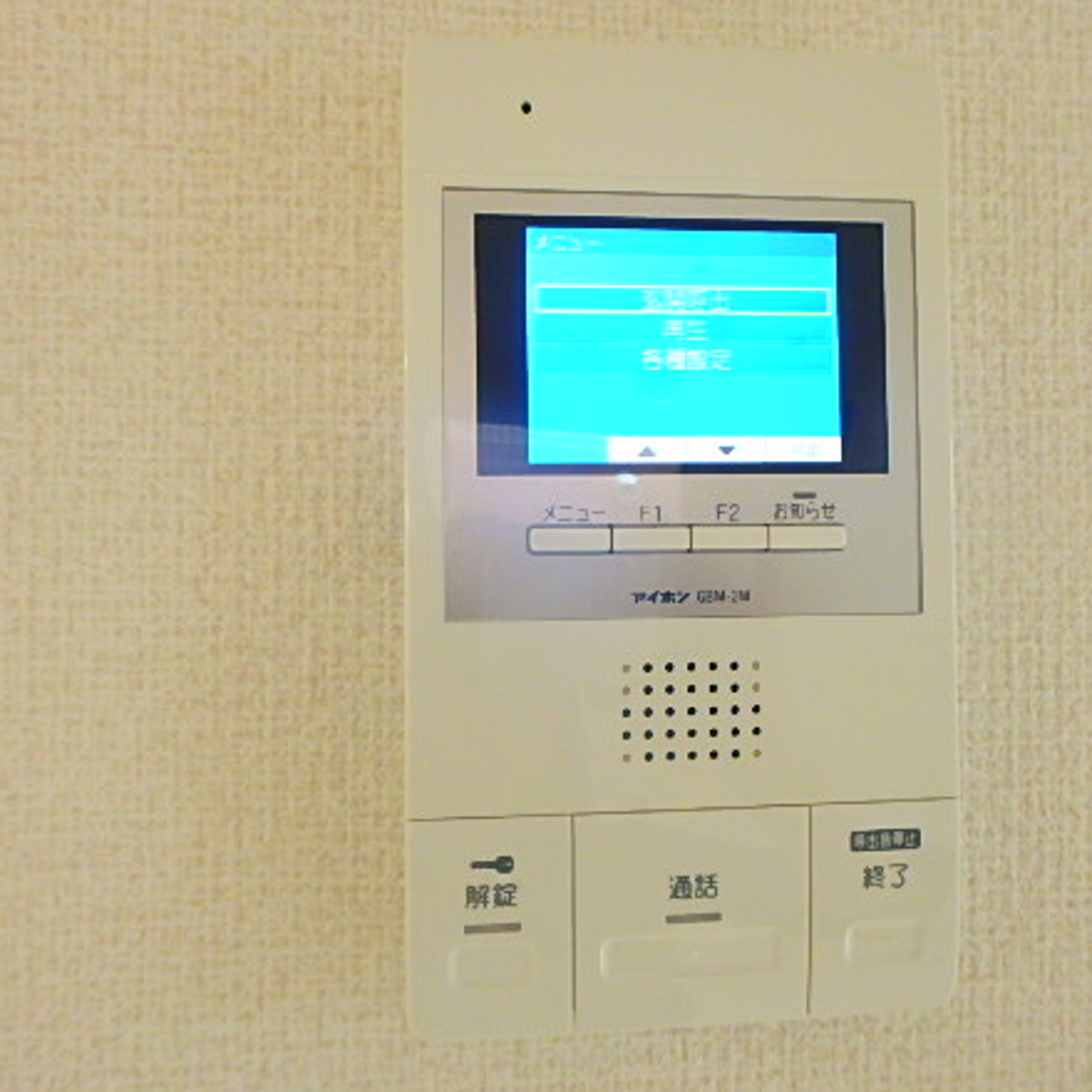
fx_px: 964
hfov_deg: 58.7
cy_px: 548
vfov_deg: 59.1
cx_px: 643
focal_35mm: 27
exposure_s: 1/30
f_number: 3.5
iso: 400
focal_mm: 3.7
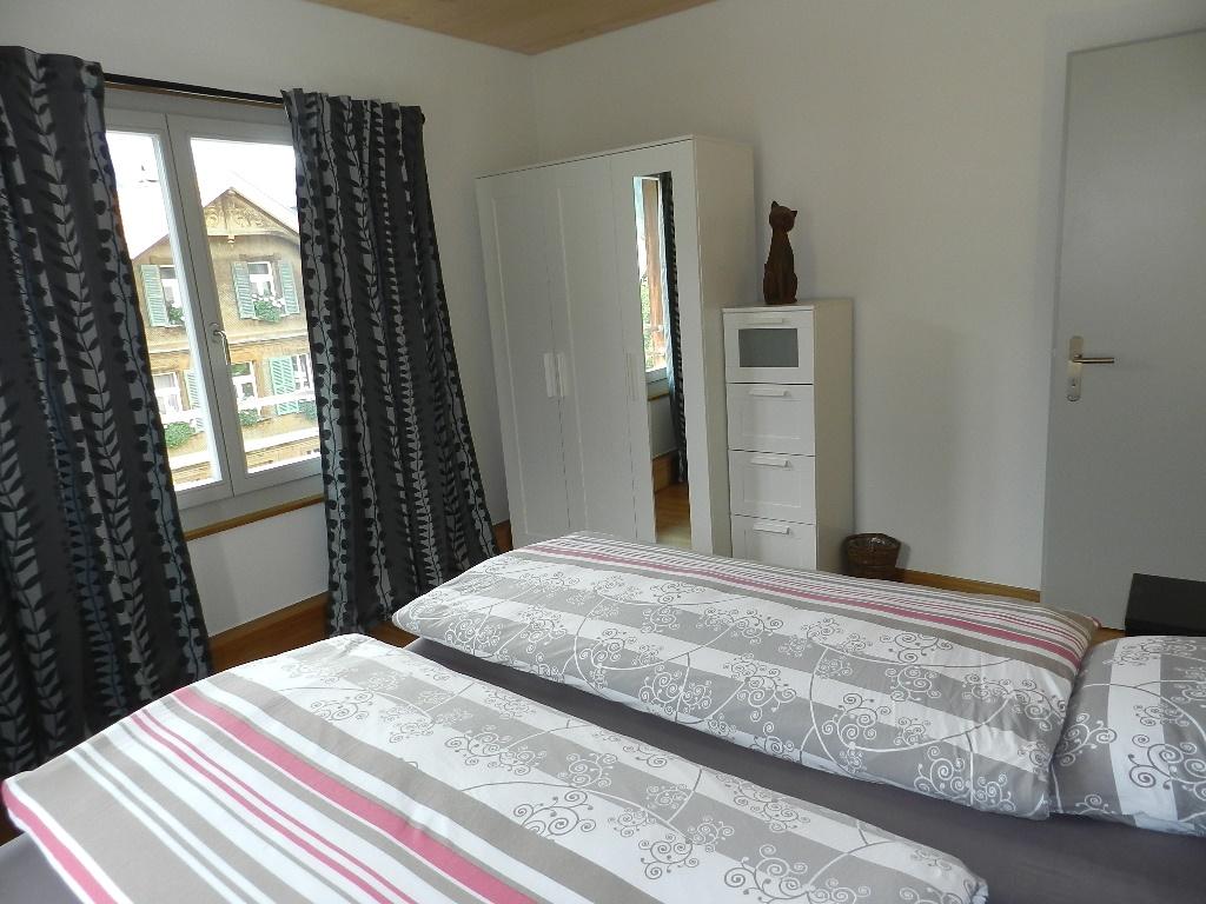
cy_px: 452
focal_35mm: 23
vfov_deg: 58.9
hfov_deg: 73.9
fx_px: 801
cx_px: 603
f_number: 3.4
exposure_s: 1/50
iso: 160
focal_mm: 4
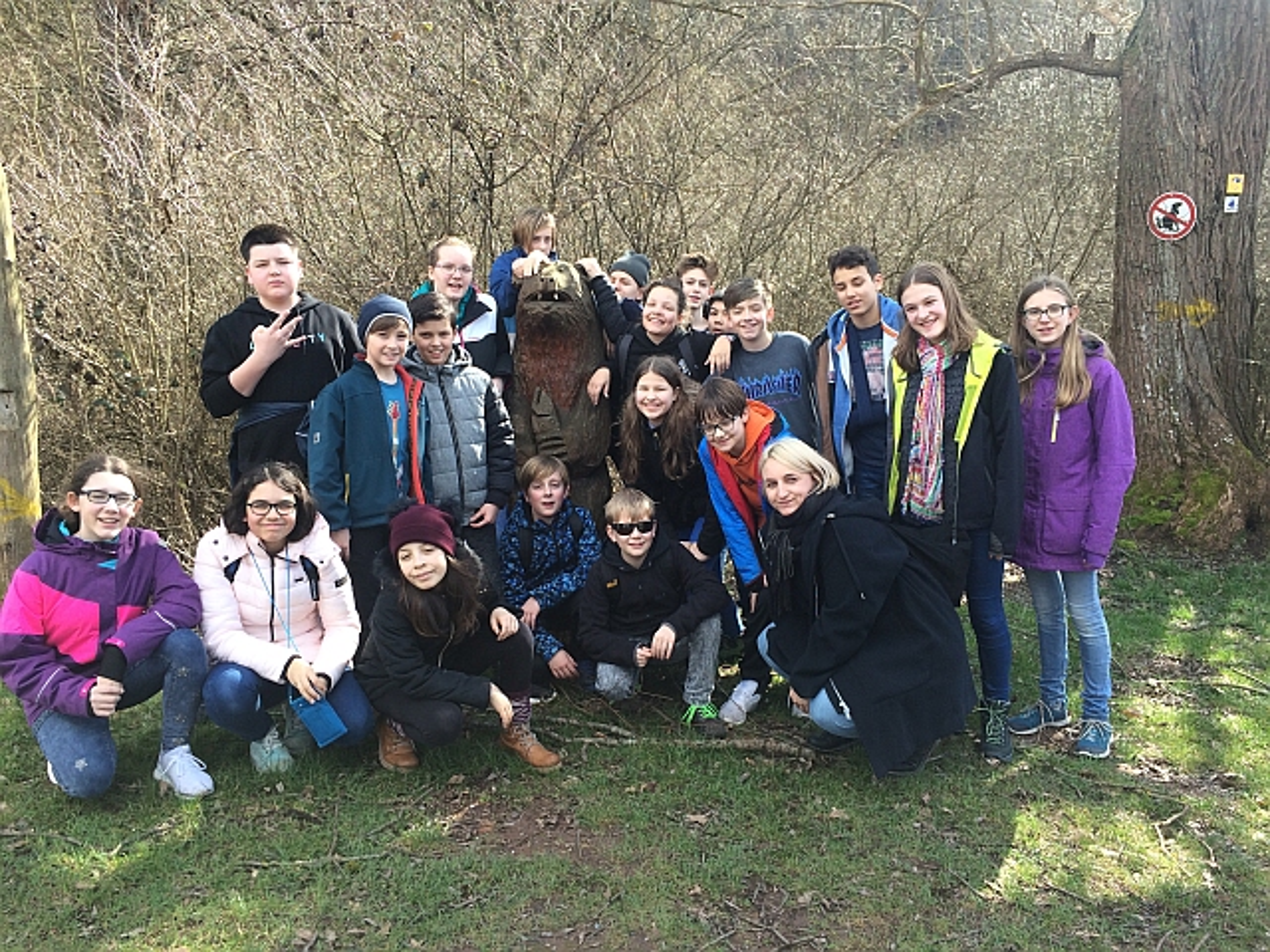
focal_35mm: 29
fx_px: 1064
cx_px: 635
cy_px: 476
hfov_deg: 61.7
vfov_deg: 48.2
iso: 32
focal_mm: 4.15
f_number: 2.2
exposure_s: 1/273
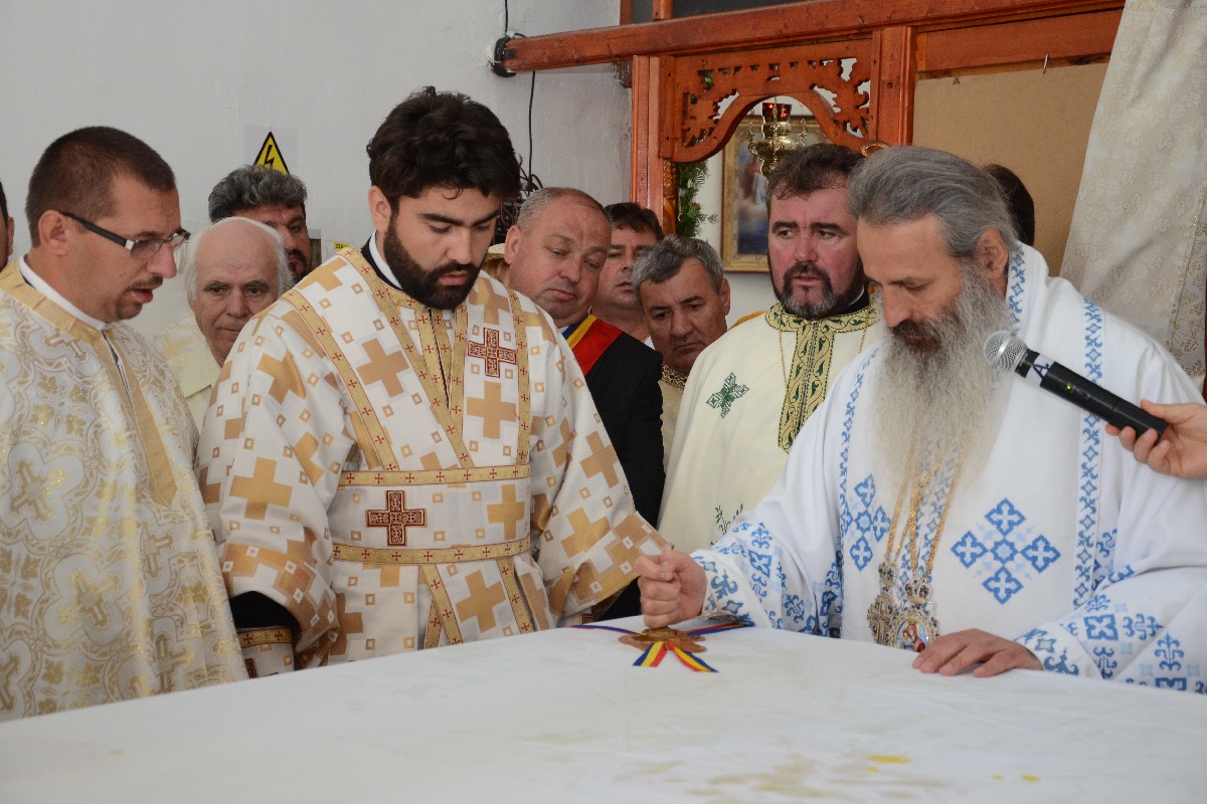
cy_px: 402
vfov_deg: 22.6
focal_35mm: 60
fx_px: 2012
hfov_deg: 33.4
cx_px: 604
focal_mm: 40
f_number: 4.5
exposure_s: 1/100
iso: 1600
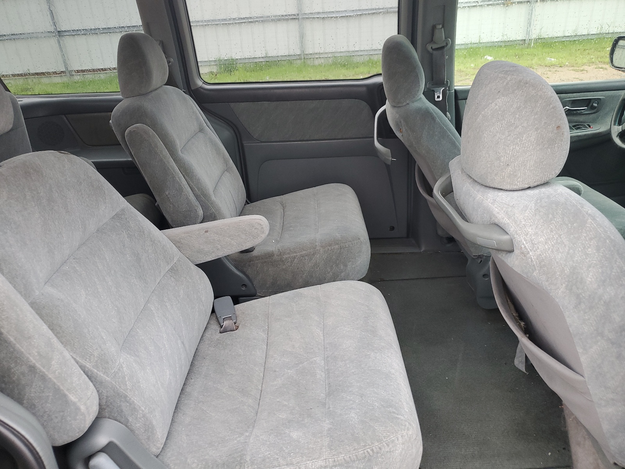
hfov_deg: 67.3
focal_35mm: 26
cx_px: 312
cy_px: 234
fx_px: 469
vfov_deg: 53.1
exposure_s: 1/120
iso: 83
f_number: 1.5
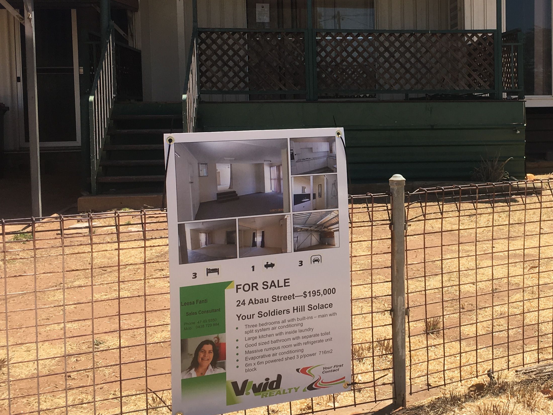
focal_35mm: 53
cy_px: 166
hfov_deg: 35.5
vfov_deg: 27.5
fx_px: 847
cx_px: 402
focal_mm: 4.15
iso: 25
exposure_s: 1/1261
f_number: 2.2
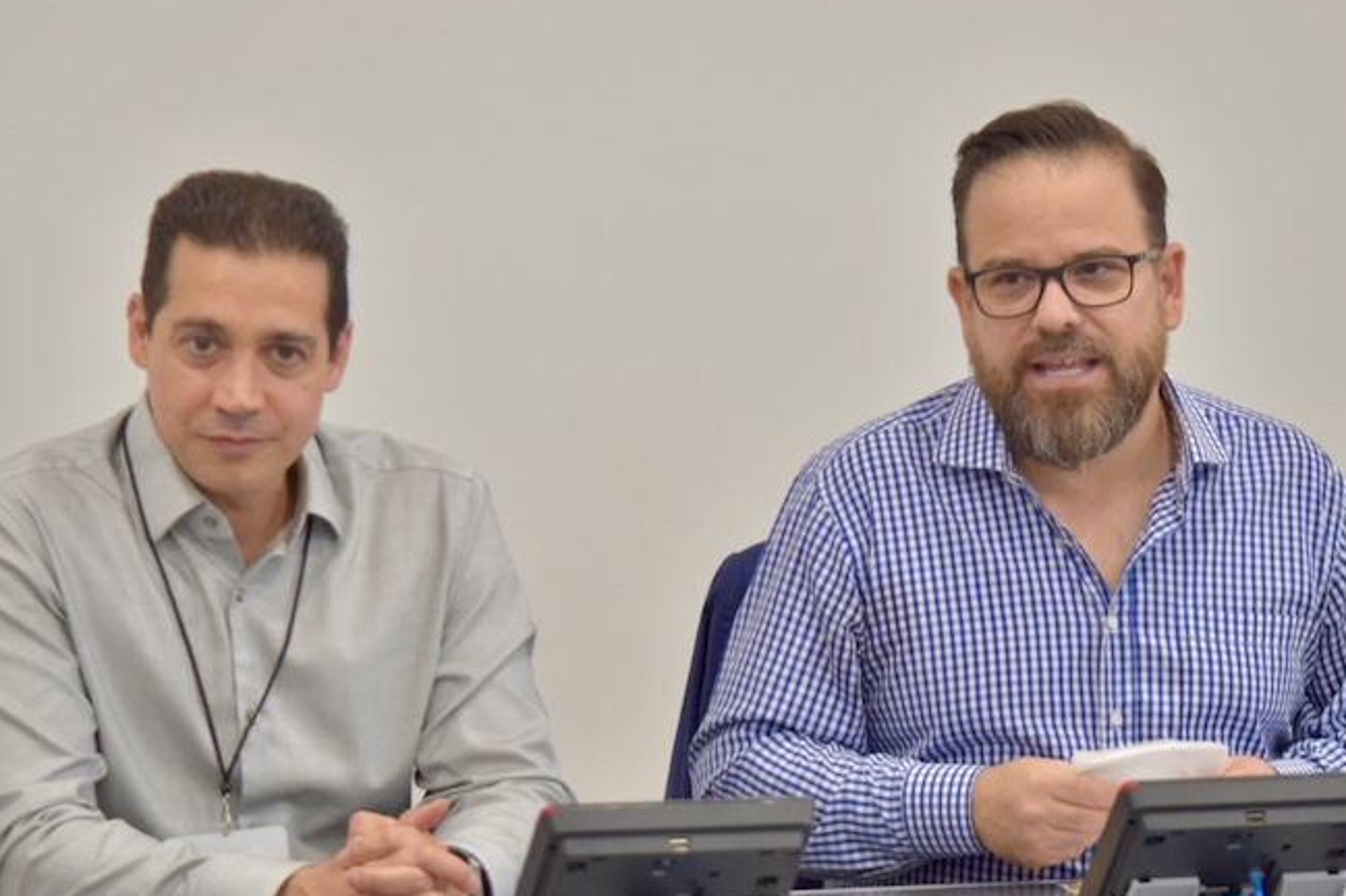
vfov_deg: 6.7
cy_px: 527
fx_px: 7623
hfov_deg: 10.1
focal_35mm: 204
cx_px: 749
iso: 1250
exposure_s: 1/100
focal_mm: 98
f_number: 4.5
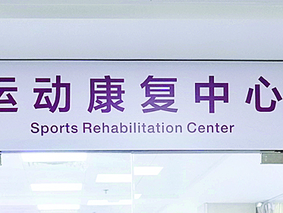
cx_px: 122
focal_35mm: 117
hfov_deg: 16.8
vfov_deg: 12.1
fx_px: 957
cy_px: 317
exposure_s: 1/125
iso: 3200
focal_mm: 20
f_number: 4
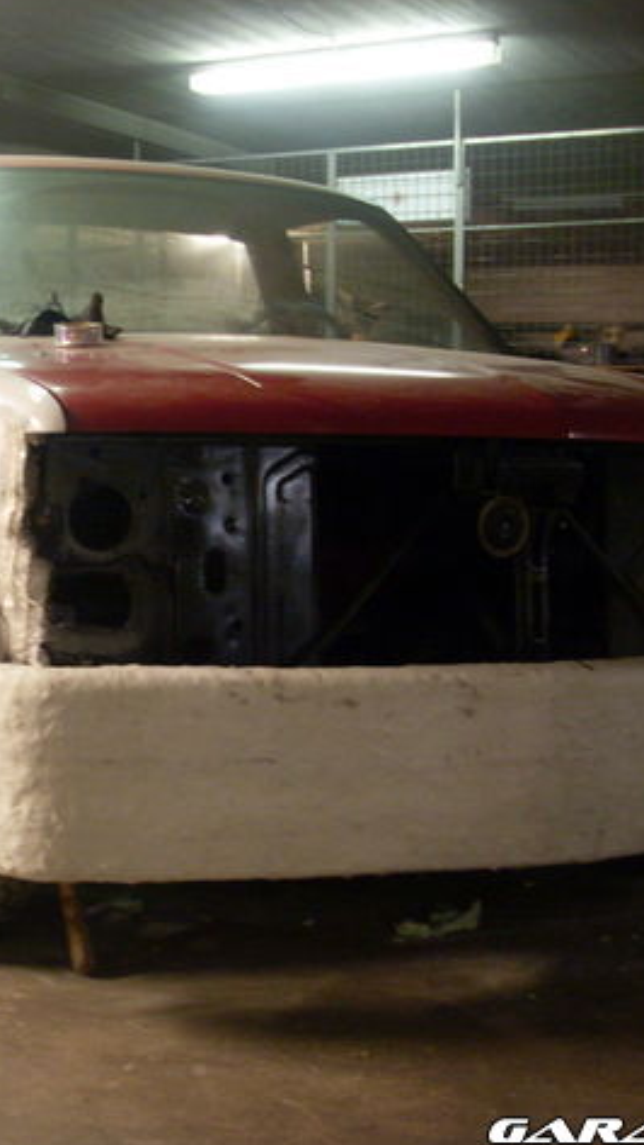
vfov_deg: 37.2
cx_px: 128
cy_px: 574
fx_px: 1700
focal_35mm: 56
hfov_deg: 21.2
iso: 200
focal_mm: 6.3
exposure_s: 1/6
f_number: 3
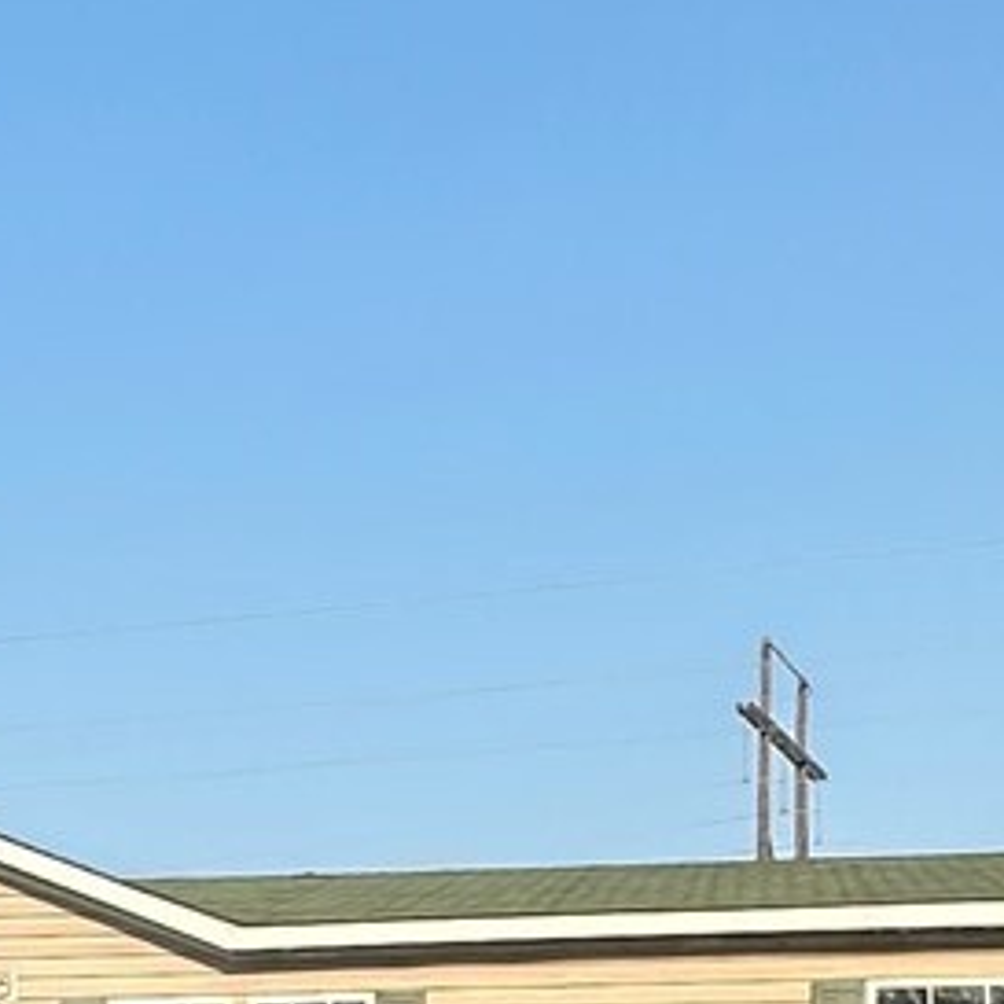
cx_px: 243
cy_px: 1181
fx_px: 2855
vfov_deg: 18.9
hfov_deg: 19.8
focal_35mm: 87
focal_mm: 2.22
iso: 40
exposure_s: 1/1473
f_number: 2.2
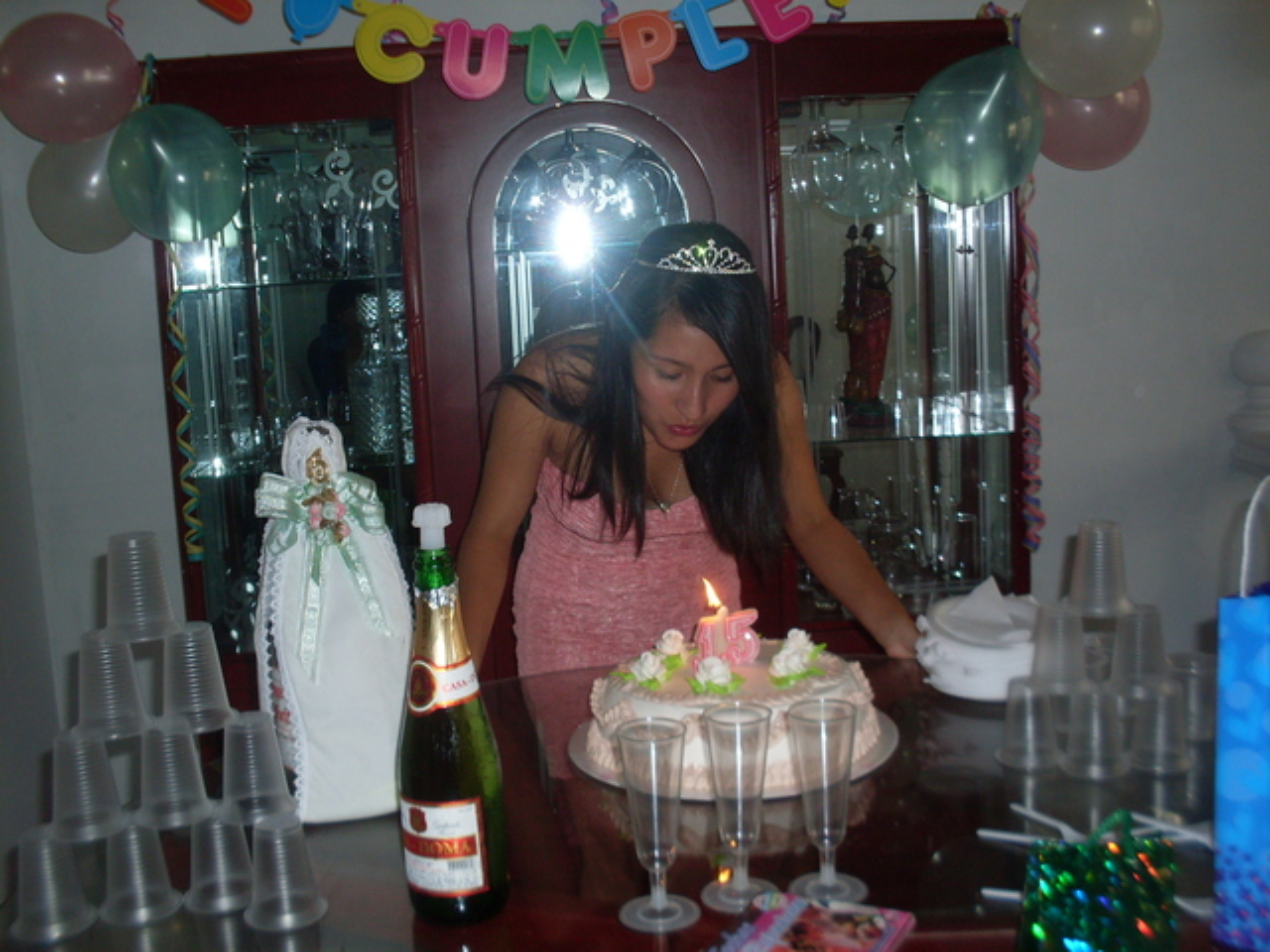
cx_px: 635
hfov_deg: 49.0
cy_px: 476
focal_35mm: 38
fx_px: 1394
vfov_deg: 37.7
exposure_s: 1/45
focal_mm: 6.3
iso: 100
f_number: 2.8
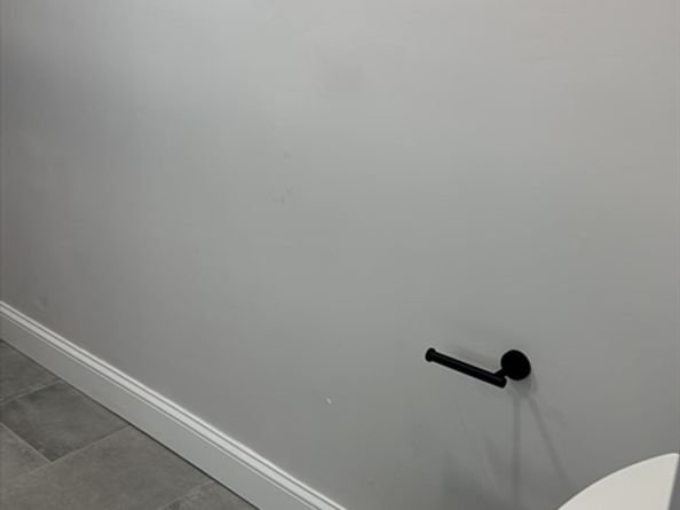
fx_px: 550
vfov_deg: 49.7
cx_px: 340
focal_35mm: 28
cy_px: 255
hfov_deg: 63.5
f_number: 1.78
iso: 80
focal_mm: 6.76
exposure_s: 1/120
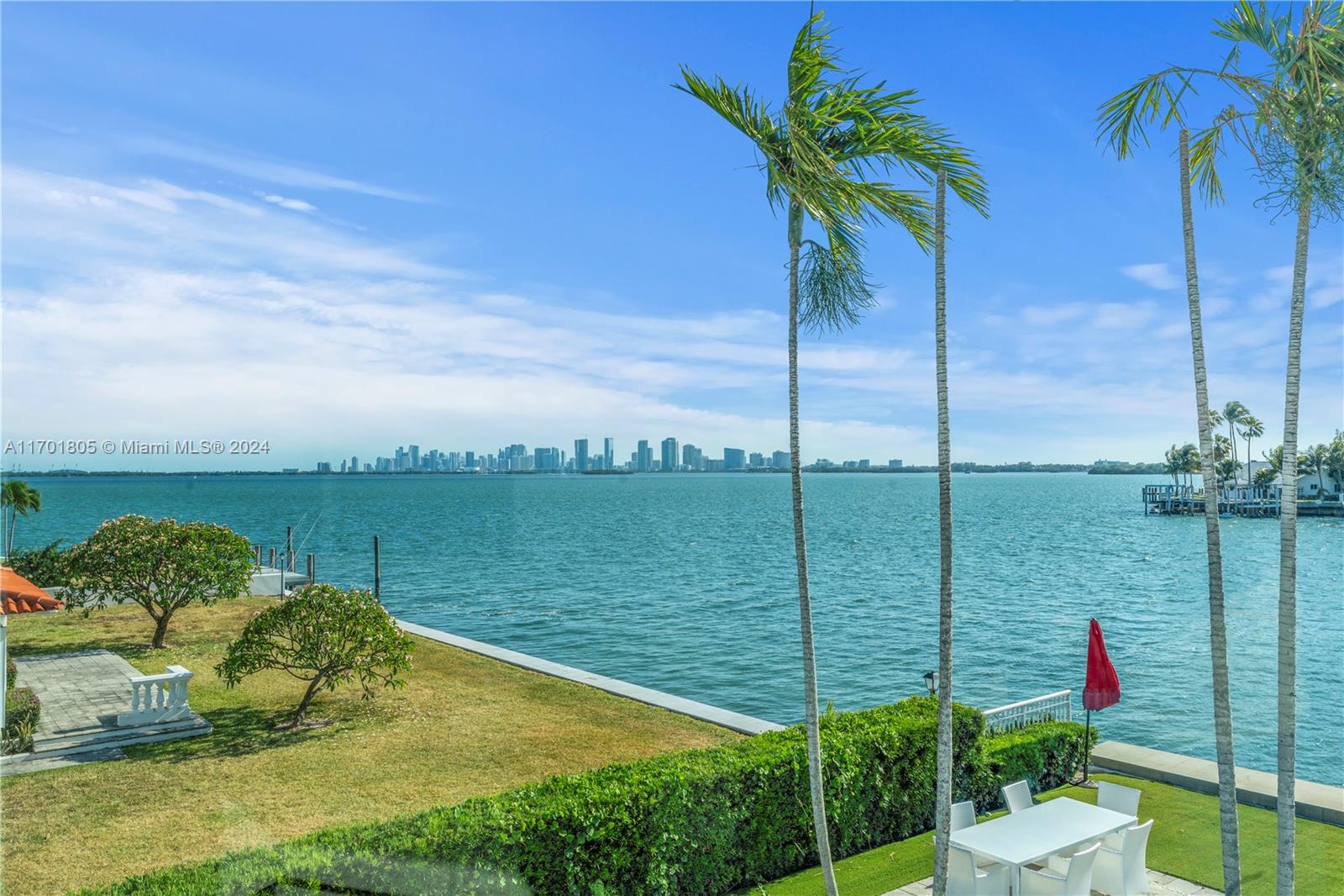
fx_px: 896
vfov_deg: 53.1
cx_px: 672
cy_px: 448
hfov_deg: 73.8
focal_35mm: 24
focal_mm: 24
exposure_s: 1/100
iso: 100
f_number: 16
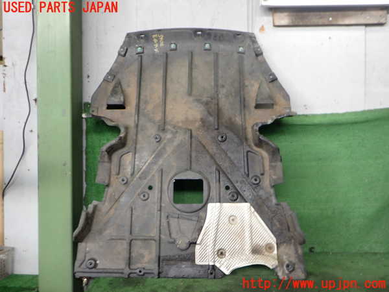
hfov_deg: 60.0
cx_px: 194
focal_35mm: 30
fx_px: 337
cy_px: 146
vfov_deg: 46.8
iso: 200
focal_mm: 5.4
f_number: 2.3
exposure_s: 1/60
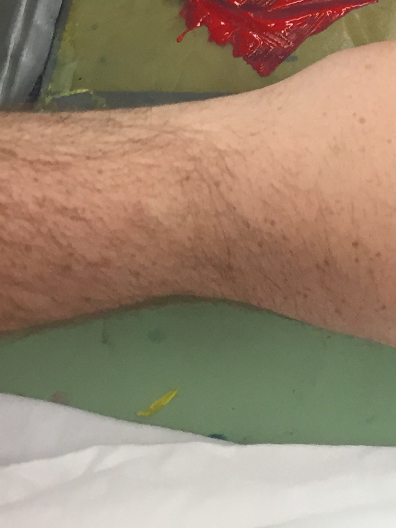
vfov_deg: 19.0
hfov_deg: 14.2
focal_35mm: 98
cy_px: -89
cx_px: 578
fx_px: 1495
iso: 40
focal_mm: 4.15
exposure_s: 1/30
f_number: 2.2
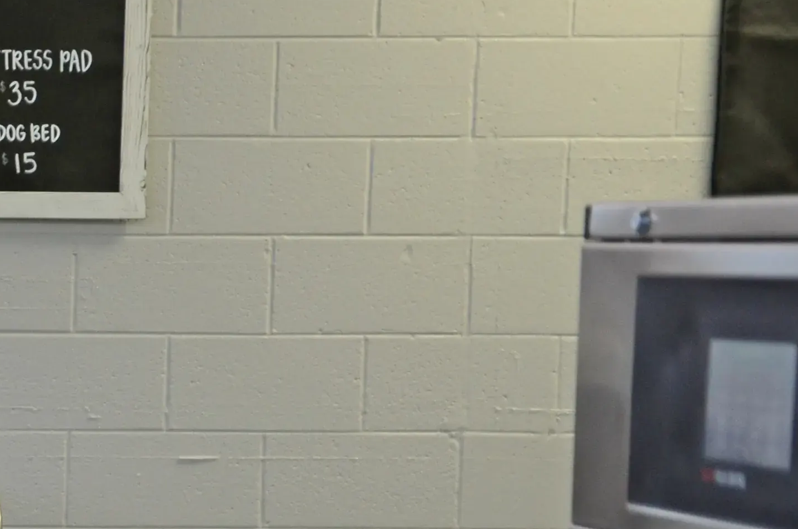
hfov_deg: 11.1
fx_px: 3871
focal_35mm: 175
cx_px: -557
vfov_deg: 7.8
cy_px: 542
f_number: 4.2
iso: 400
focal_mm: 34
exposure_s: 1/40
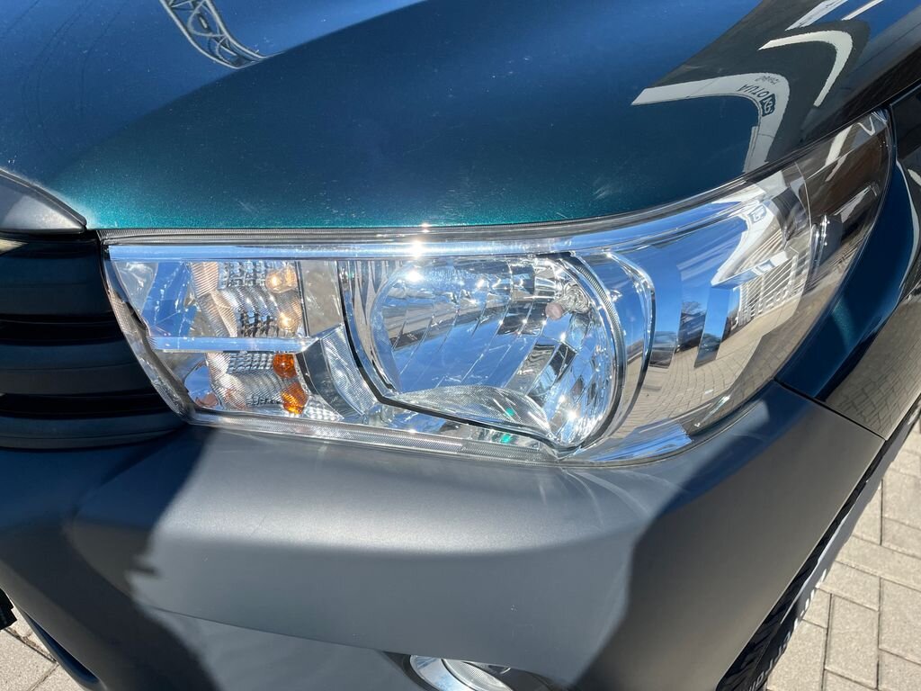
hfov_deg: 67.3
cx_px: 460
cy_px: 346
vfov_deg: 53.1
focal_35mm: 26
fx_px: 692
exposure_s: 1/2967
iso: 50
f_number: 1.6
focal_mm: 5.1
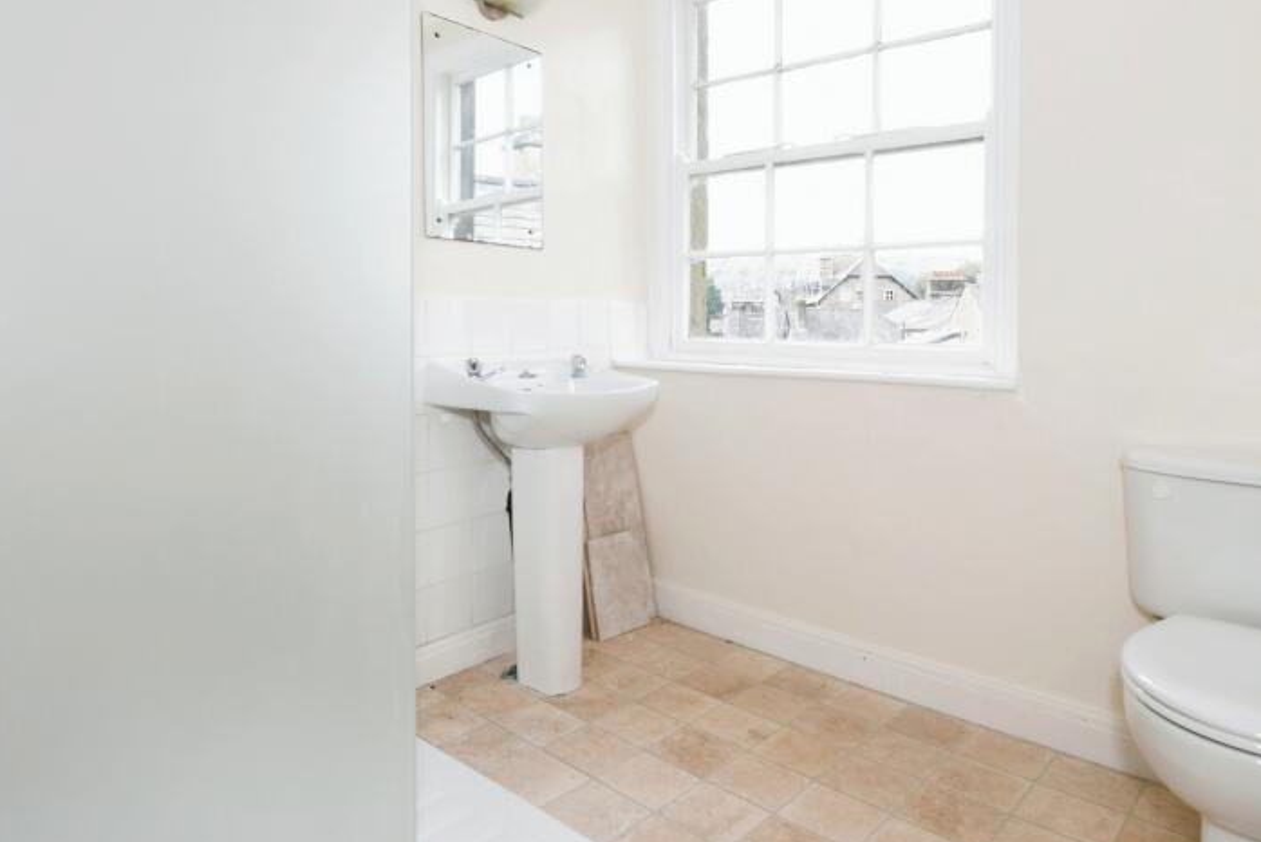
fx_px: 771
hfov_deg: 78.3
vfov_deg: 57.0
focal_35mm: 22
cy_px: 353
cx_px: 560
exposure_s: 1/160
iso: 400
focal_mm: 10
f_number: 8
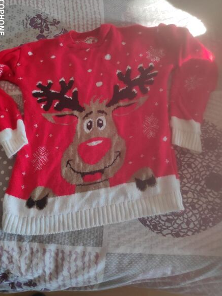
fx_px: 188
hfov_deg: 61.0
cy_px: 142
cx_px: 101
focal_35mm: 22
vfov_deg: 76.4
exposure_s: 1/100
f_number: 1.9
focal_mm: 3.94
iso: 259
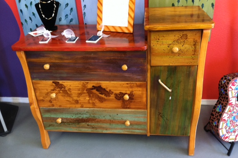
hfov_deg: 51.9
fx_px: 245
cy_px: 74
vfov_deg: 35.9
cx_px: 120
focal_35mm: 37
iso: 125
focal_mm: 3.85
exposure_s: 1/15
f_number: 2.8
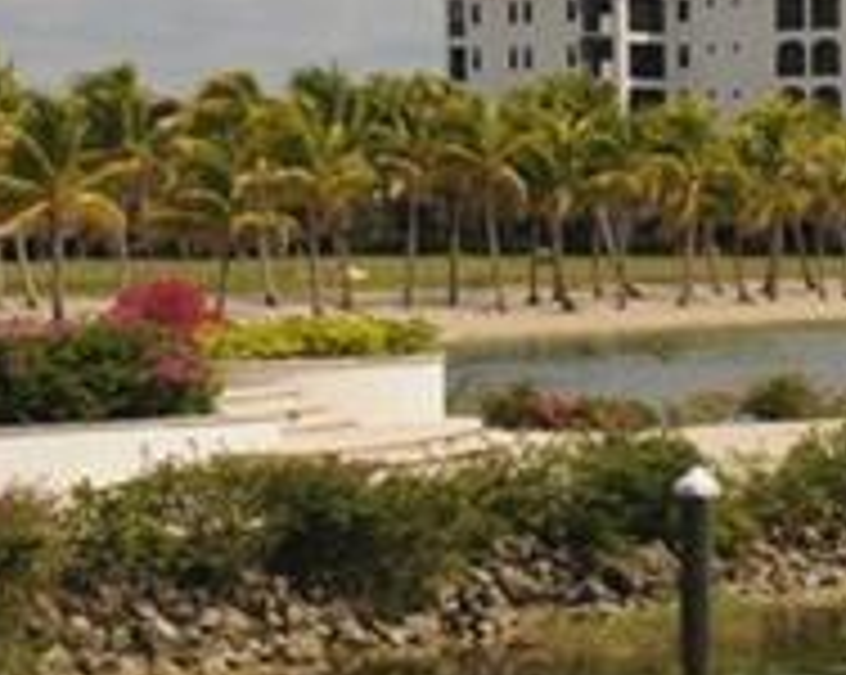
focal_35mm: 184
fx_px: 4602
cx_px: 1670
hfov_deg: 9.8
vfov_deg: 8.4
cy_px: 299
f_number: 11
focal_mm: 24
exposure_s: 1/500
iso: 200
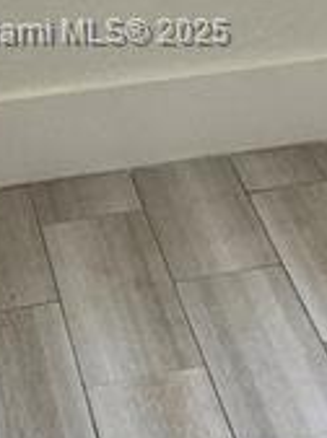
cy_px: 34
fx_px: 2339
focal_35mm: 185
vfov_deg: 10.6
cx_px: 921
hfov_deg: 7.2
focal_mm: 4.25
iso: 80
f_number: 1.8
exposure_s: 1/120
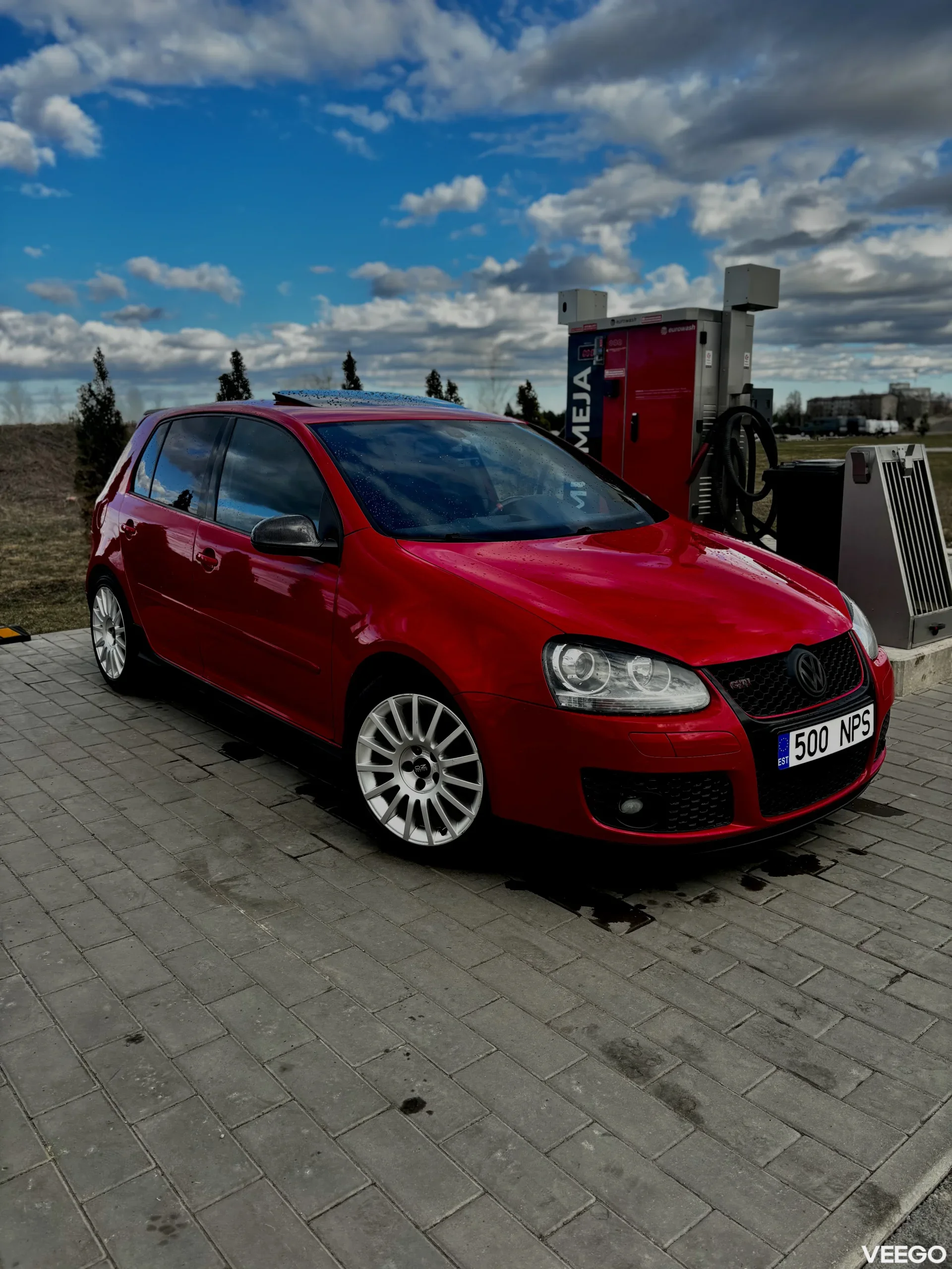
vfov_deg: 67.3
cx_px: 476
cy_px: 634
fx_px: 953
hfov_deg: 53.1
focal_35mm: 26
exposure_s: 1/1667
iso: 50
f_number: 1.6
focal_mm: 5.96
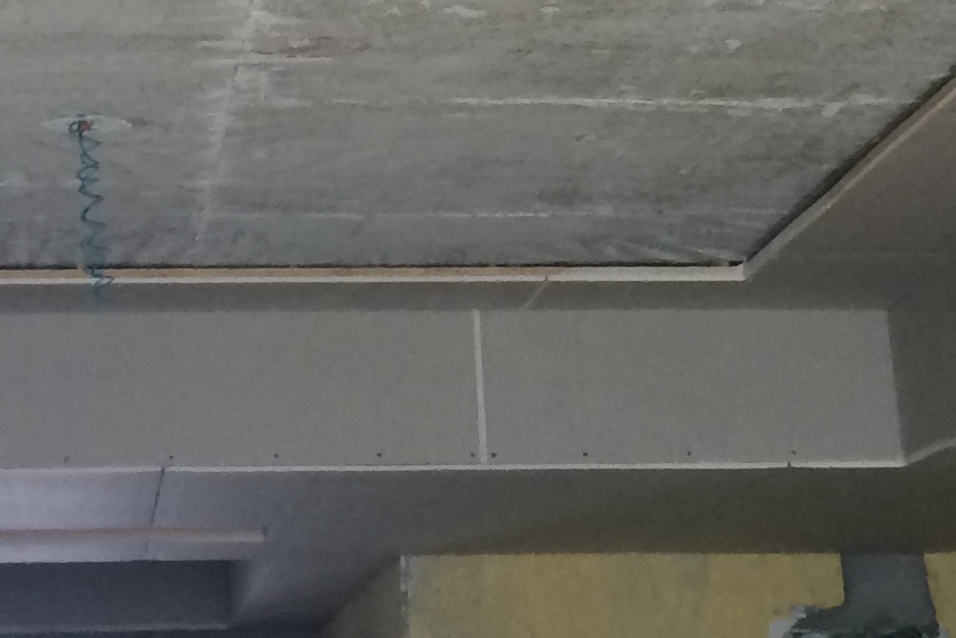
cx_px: 224
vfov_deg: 10.8
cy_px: -611
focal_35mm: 117
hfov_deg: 17.4
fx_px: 3107
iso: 80
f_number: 2.2
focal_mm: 4.15
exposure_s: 1/30
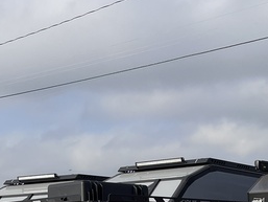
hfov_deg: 18.9
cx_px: 263
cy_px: 338
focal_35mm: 101
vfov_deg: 13.5
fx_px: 782
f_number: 1.6
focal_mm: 5.1
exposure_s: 1/2825
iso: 50
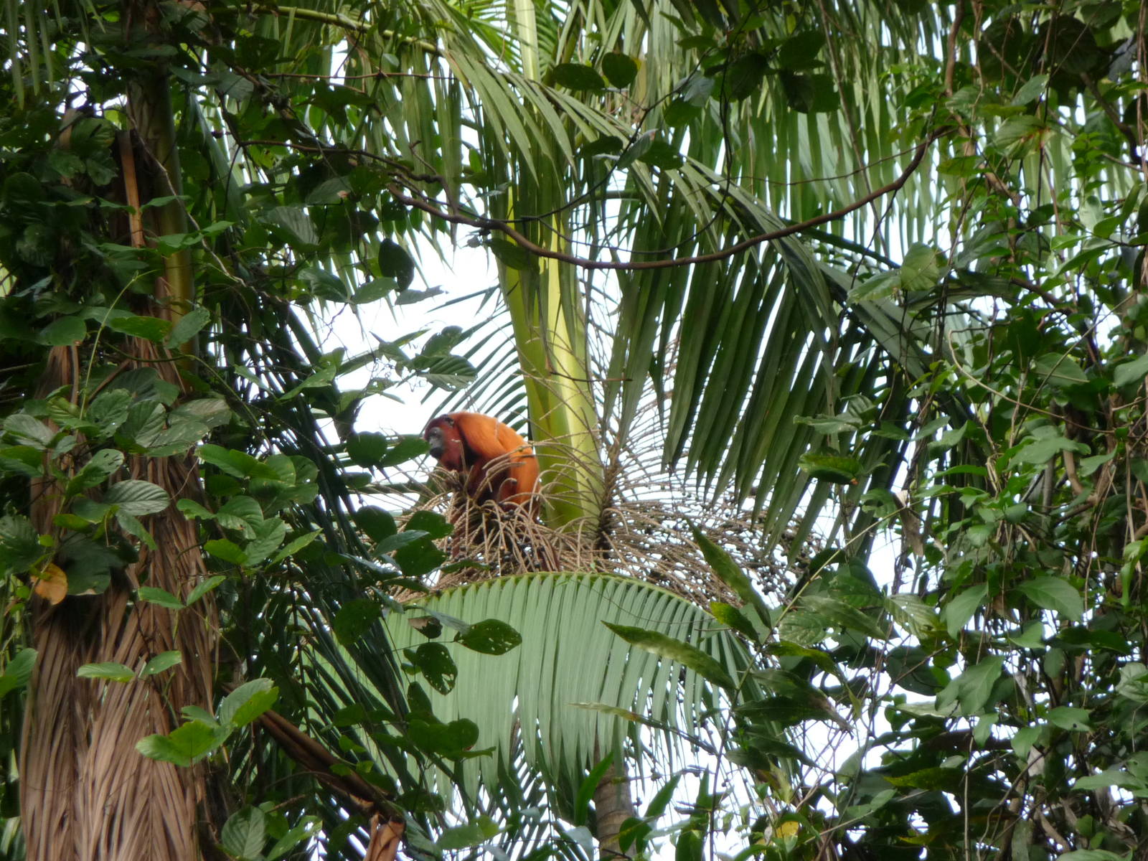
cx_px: 574
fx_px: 9286
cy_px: 430
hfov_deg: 7.1
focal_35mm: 280
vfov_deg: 5.3
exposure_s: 1/125
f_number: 4.9
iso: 250
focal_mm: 47
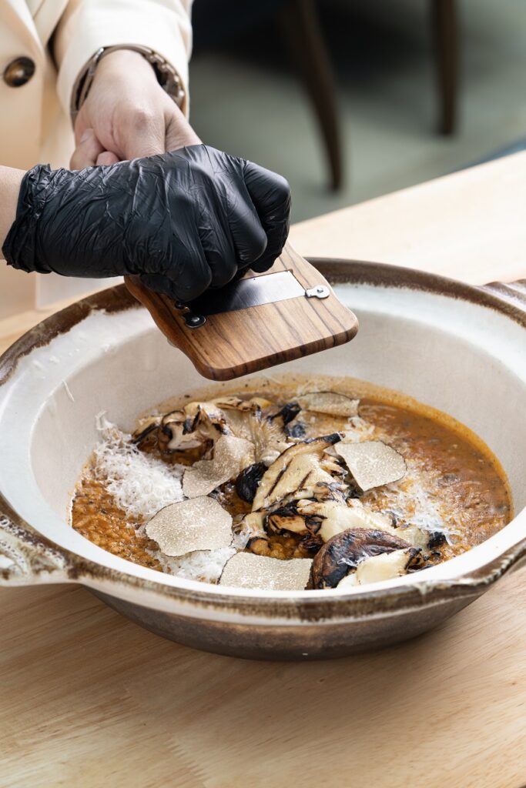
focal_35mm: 90
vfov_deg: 22.6
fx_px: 1972
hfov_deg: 15.2
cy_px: 394
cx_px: 263
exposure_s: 1/125
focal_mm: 90
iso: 200
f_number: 7.1
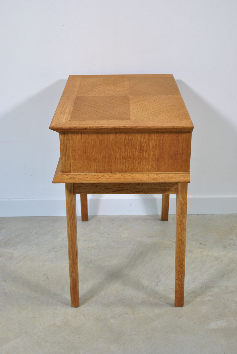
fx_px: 502
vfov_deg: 38.8
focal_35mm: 51
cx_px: 118
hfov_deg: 26.6
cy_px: 177
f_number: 7.1
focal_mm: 34
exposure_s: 1/25
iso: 200
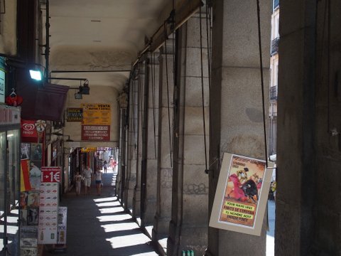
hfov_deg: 33.8
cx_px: 170
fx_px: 562
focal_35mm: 57
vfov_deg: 25.7
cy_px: 128
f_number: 3.5
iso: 100
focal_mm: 12
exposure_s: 1/200
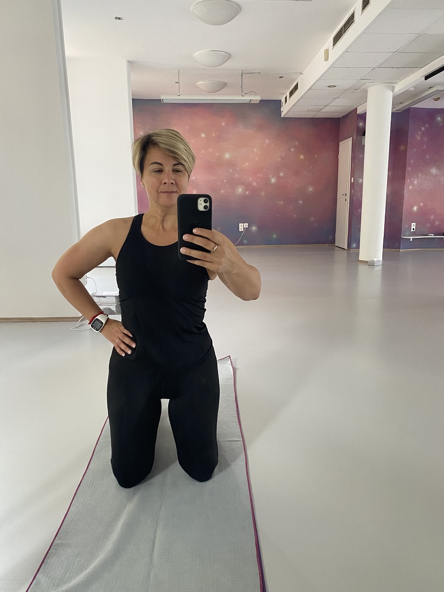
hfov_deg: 53.1
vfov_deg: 67.3
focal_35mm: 26
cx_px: 222
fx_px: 445
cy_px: 296
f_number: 1.8
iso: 125
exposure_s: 1/60
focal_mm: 4.25
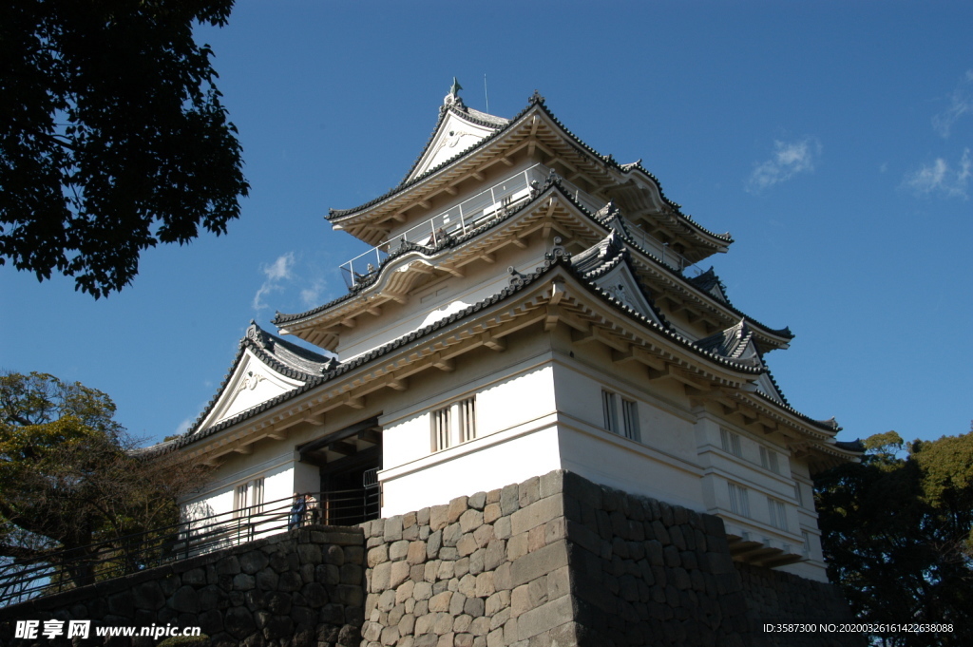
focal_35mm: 36
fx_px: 972
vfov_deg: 36.8
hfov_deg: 53.2
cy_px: 324
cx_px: 486
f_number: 9
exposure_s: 1/320
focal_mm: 24
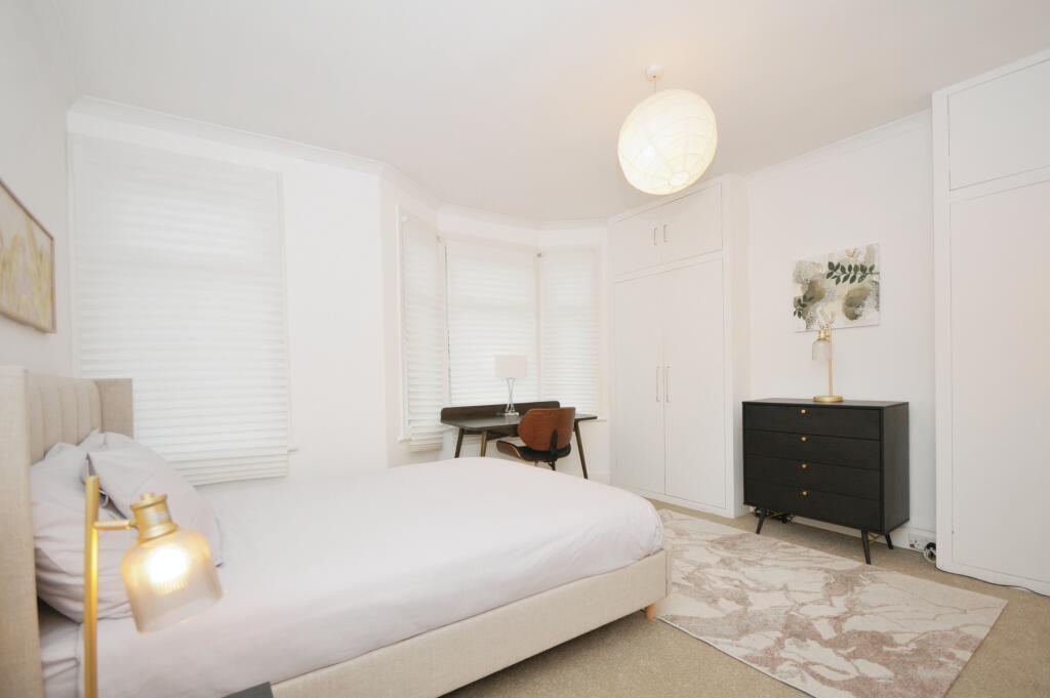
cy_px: 349
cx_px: 525
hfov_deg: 100.4
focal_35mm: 15
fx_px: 437
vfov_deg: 77.2
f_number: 5
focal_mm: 10
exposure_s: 1/60
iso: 200
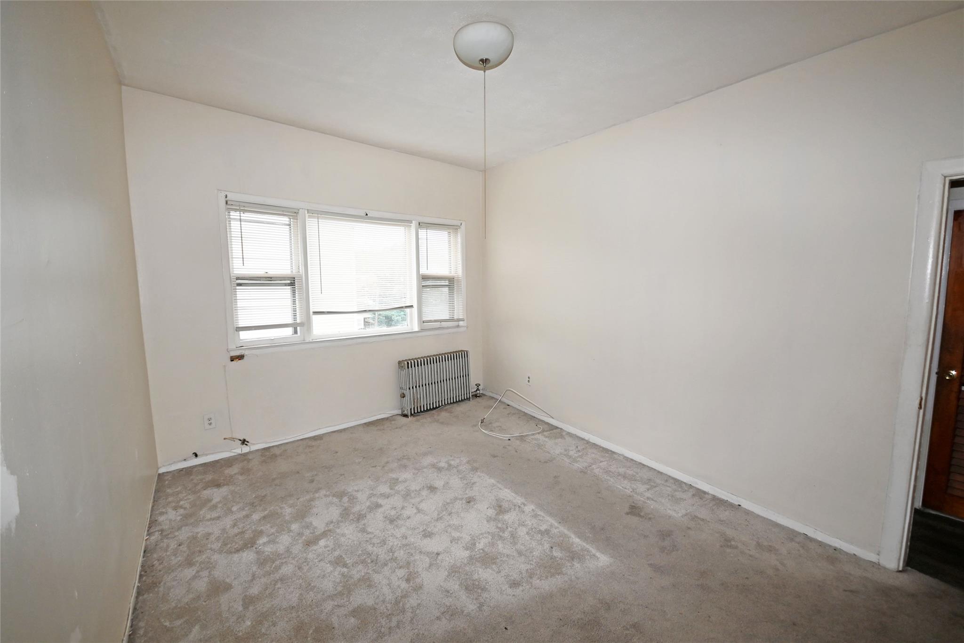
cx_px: 482
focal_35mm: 15
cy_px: 322
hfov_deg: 100.4
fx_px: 402
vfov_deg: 77.3
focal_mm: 10
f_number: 4
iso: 360
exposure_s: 1/60
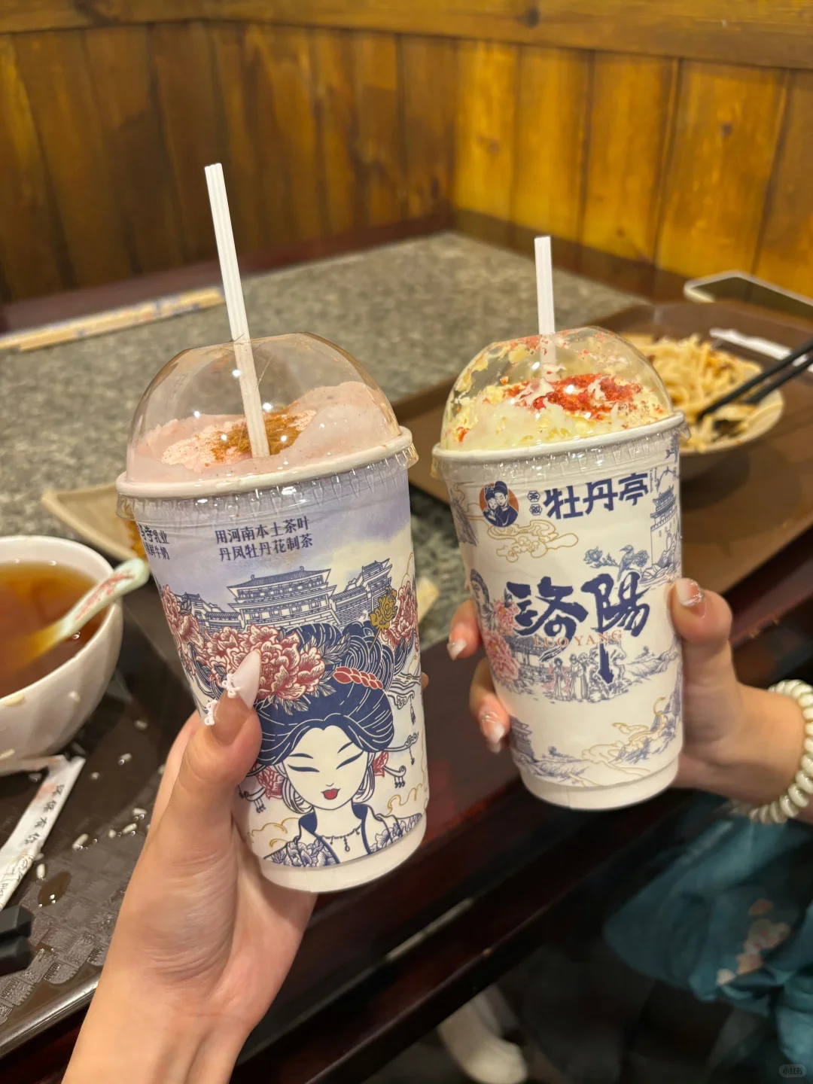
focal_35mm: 26
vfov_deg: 67.3
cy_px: 542
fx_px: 814
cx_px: 406
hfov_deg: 53.1
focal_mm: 5.96
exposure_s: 1/50
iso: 160
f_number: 1.6
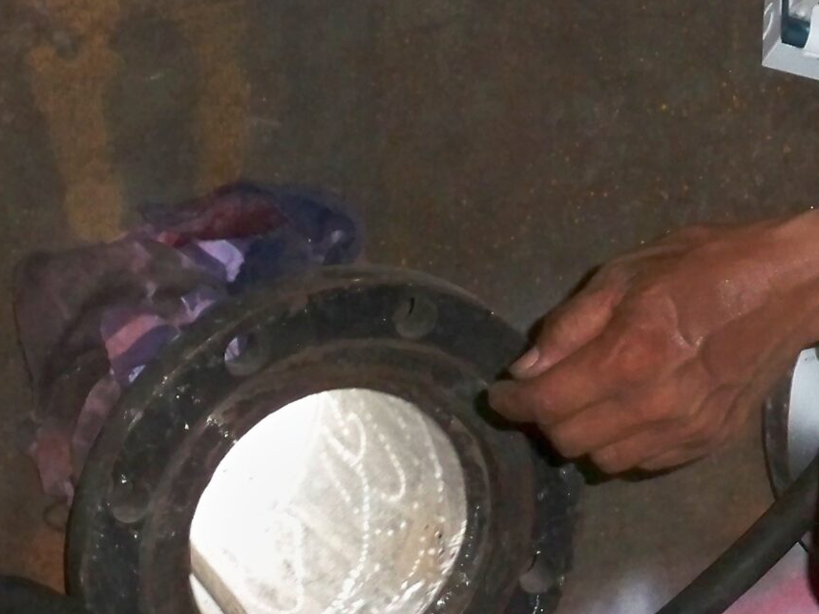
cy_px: 670
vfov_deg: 7.3
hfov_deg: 9.7
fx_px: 4802
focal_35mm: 203
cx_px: 800
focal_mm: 12.1
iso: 400
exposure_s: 1/80
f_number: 4.5
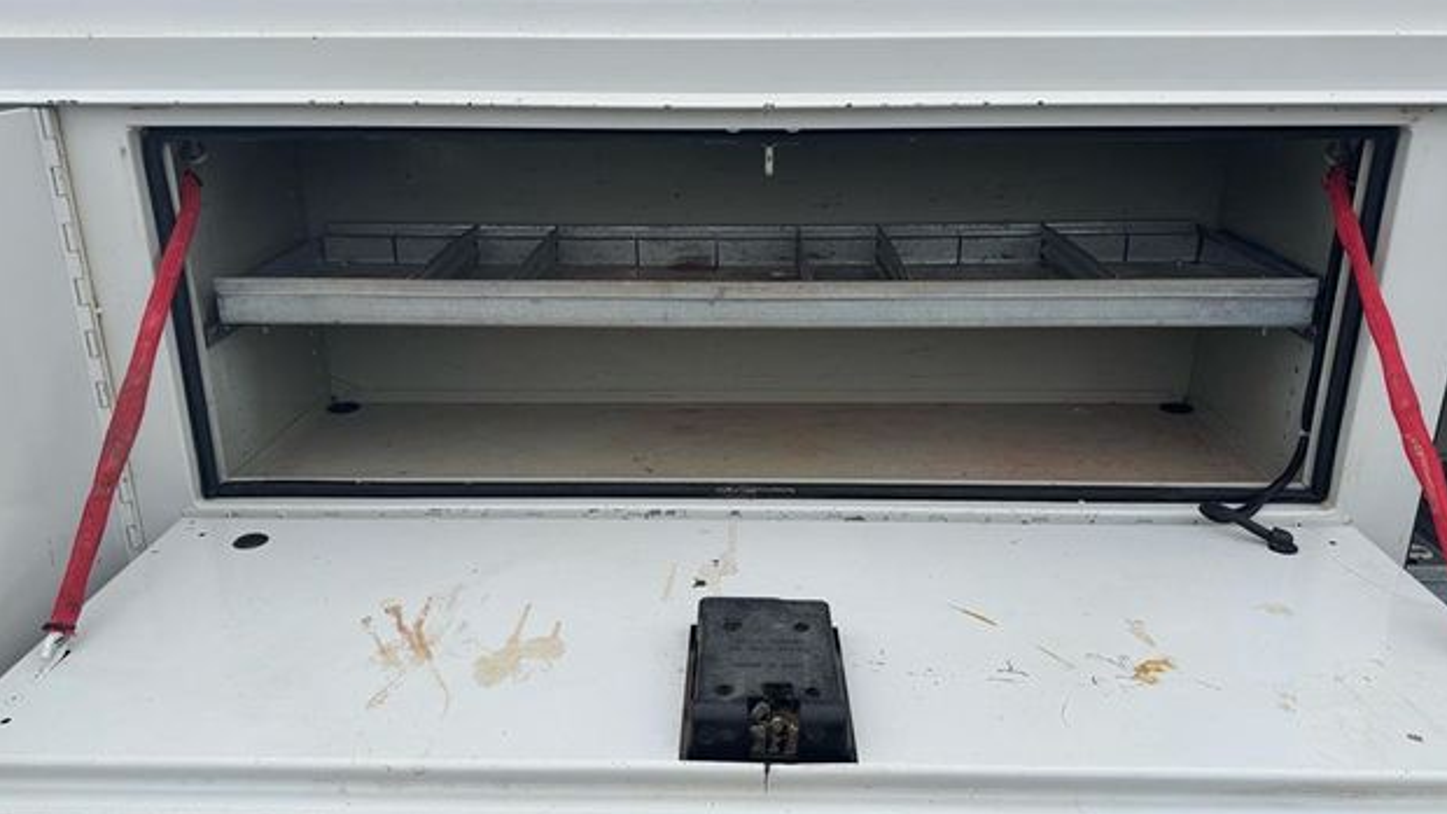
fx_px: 1036
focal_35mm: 27
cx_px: 724
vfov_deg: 42.9
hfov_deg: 69.9
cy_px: 373
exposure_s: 1/3096
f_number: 1.78
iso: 80
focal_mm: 6.76
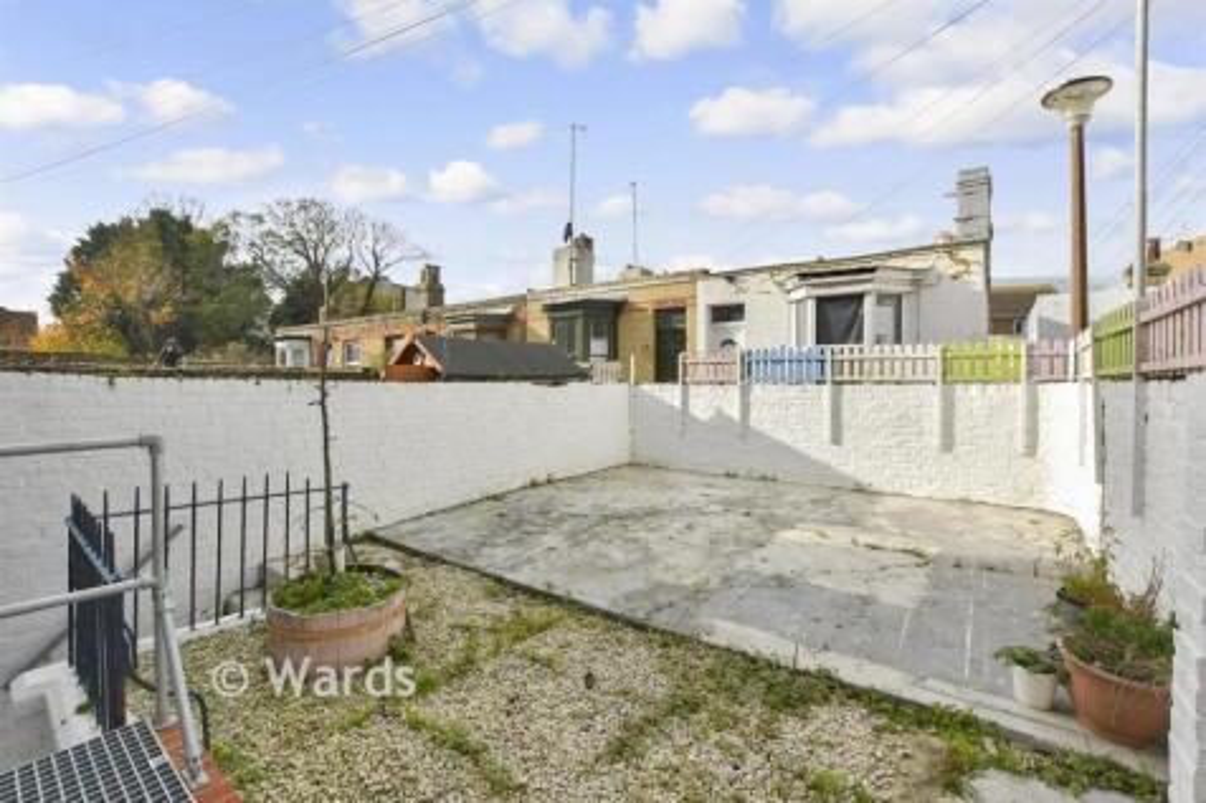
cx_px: 603
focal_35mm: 15
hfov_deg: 100.4
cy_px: 402
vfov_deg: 77.3
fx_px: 502
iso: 640
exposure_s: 1/1600
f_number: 7.1
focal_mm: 10
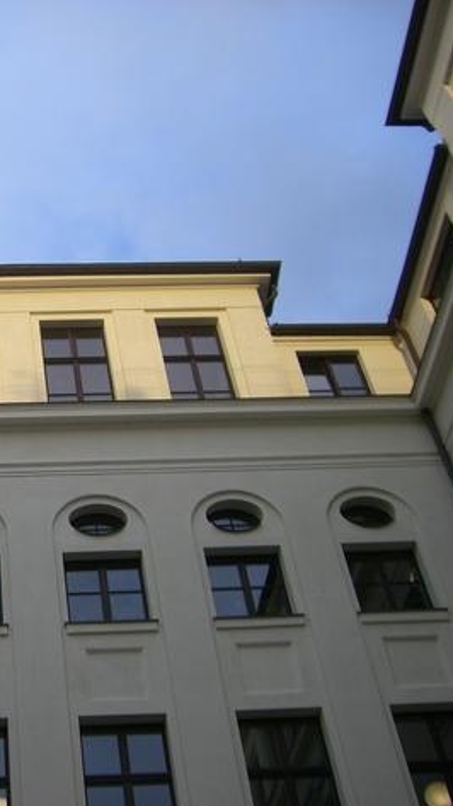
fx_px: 1196
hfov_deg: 20.3
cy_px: 407
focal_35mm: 56
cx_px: -70
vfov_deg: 37.2
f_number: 2.7
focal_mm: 6.2
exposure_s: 1/250
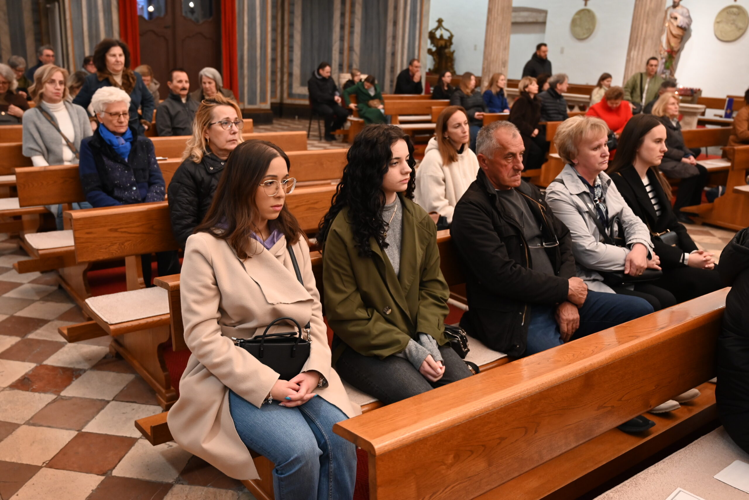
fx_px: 687
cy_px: 250
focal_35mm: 33
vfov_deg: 40.0
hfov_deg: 57.2
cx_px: 374
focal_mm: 33
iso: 2000
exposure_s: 1/40
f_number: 4
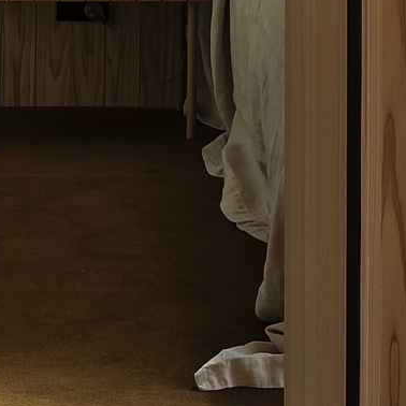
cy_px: -365
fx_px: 2813
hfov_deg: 8.1
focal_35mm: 212
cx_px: -211
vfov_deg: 7.9
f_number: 16
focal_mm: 42.5
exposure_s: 1/6
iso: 100
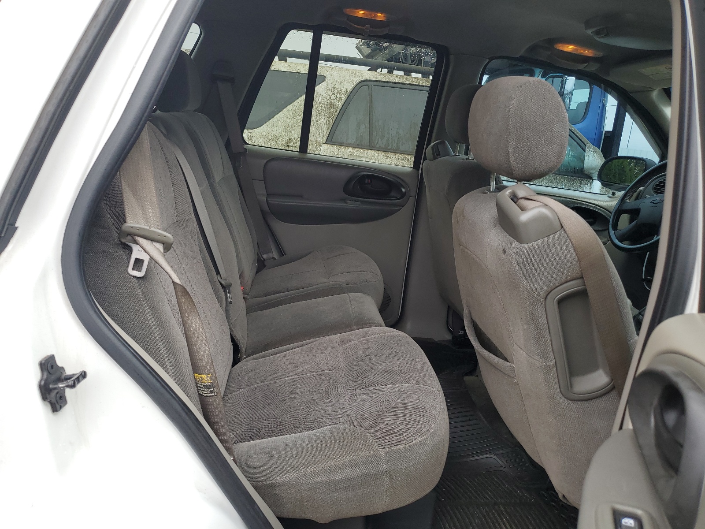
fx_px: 530
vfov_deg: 53.1
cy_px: 264
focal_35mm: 26
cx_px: 352
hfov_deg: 67.3
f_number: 1.5
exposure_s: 1/278
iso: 50
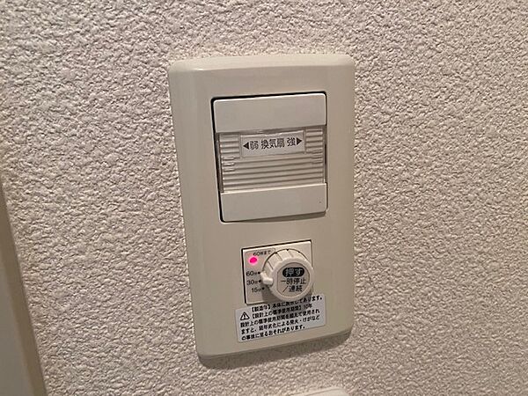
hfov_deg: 67.3
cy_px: 198
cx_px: 264
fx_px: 397
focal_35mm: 26
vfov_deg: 53.1
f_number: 1.8
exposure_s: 1/60
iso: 250
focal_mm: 4.25
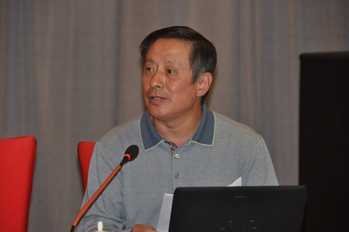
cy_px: 116
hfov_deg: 10.2
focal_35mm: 202
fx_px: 1960
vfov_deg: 6.8
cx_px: 174
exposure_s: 1/60
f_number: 5.6
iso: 800
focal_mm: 135
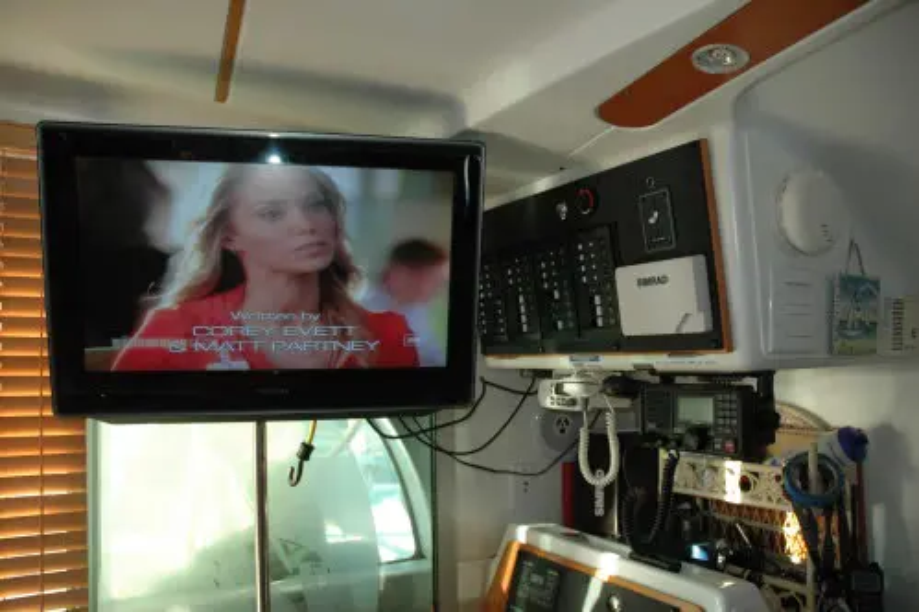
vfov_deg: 47.9
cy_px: 306
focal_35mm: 27
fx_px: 689
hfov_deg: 67.4
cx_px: 460
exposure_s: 1/200
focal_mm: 18
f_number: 4.5
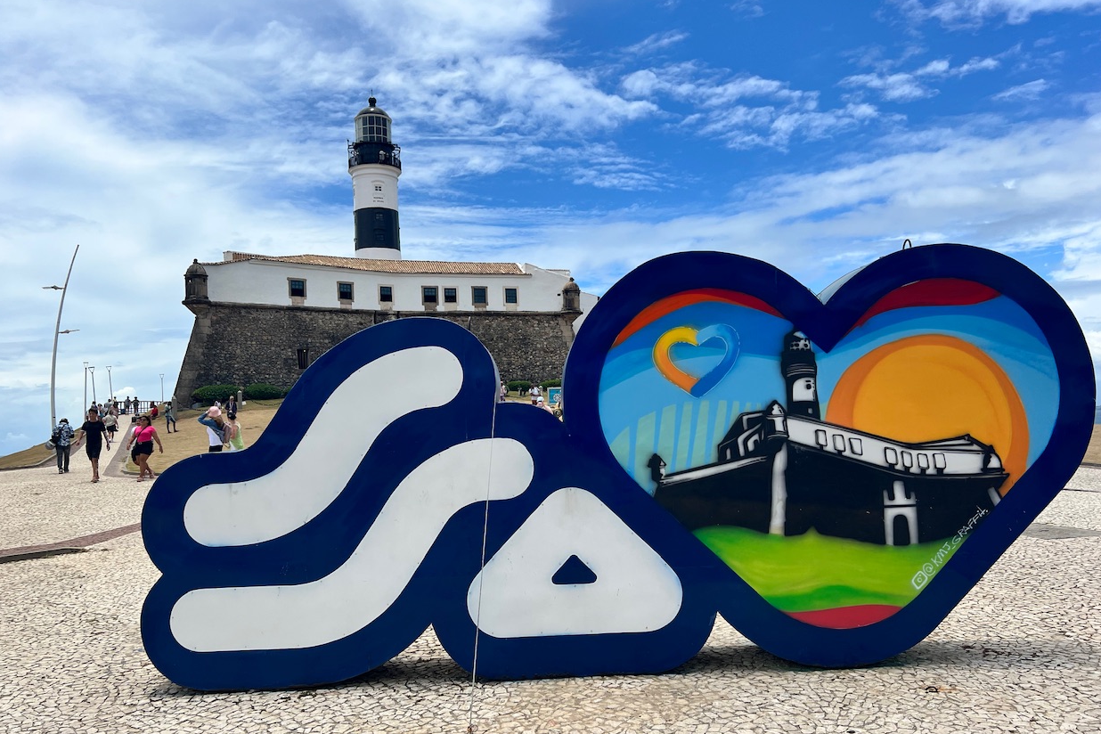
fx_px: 856
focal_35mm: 28
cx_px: 550
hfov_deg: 65.5
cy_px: 372
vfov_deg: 46.4
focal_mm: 5.7
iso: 50
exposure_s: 1/6993
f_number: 1.5
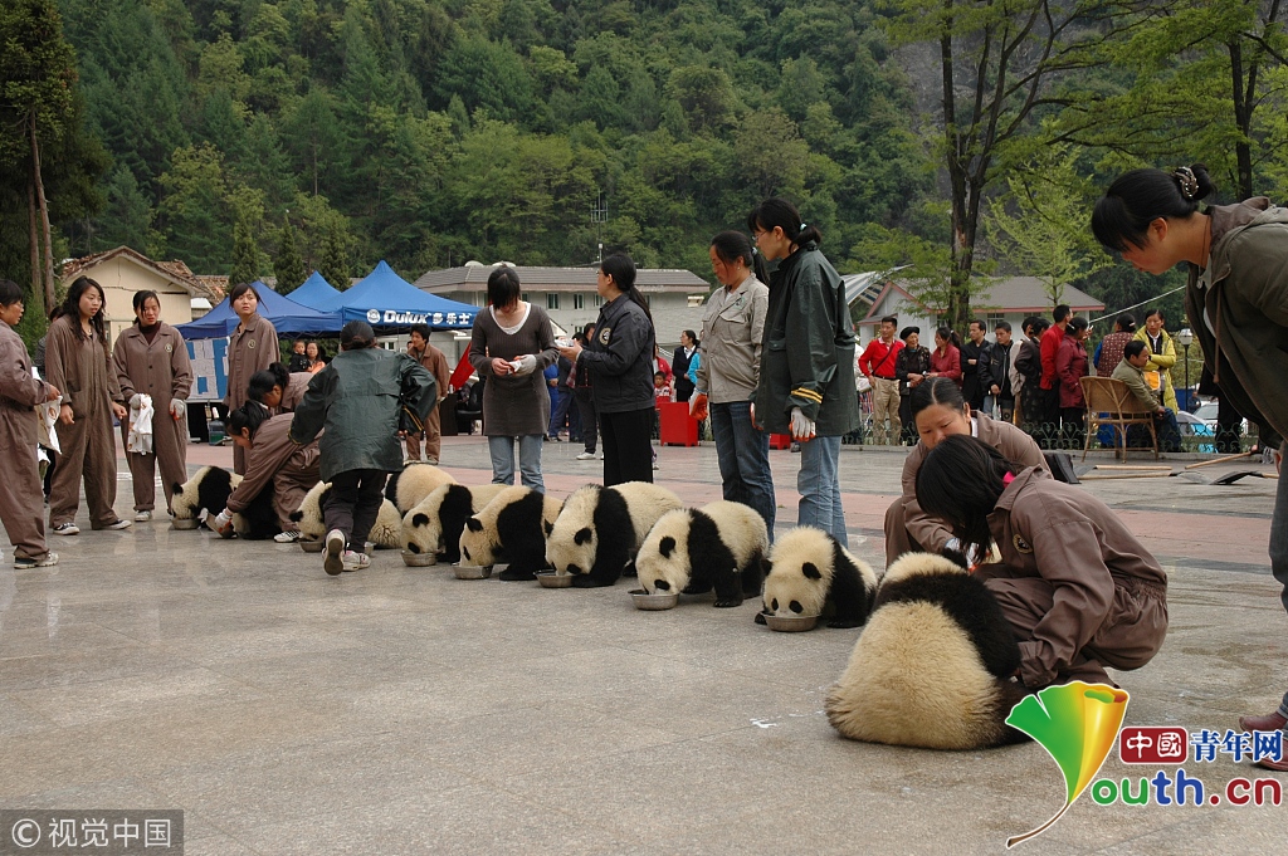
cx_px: 644
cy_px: 428
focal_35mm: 44
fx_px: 1555
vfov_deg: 30.8
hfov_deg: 45.0
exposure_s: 1/250
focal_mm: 29
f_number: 5.6
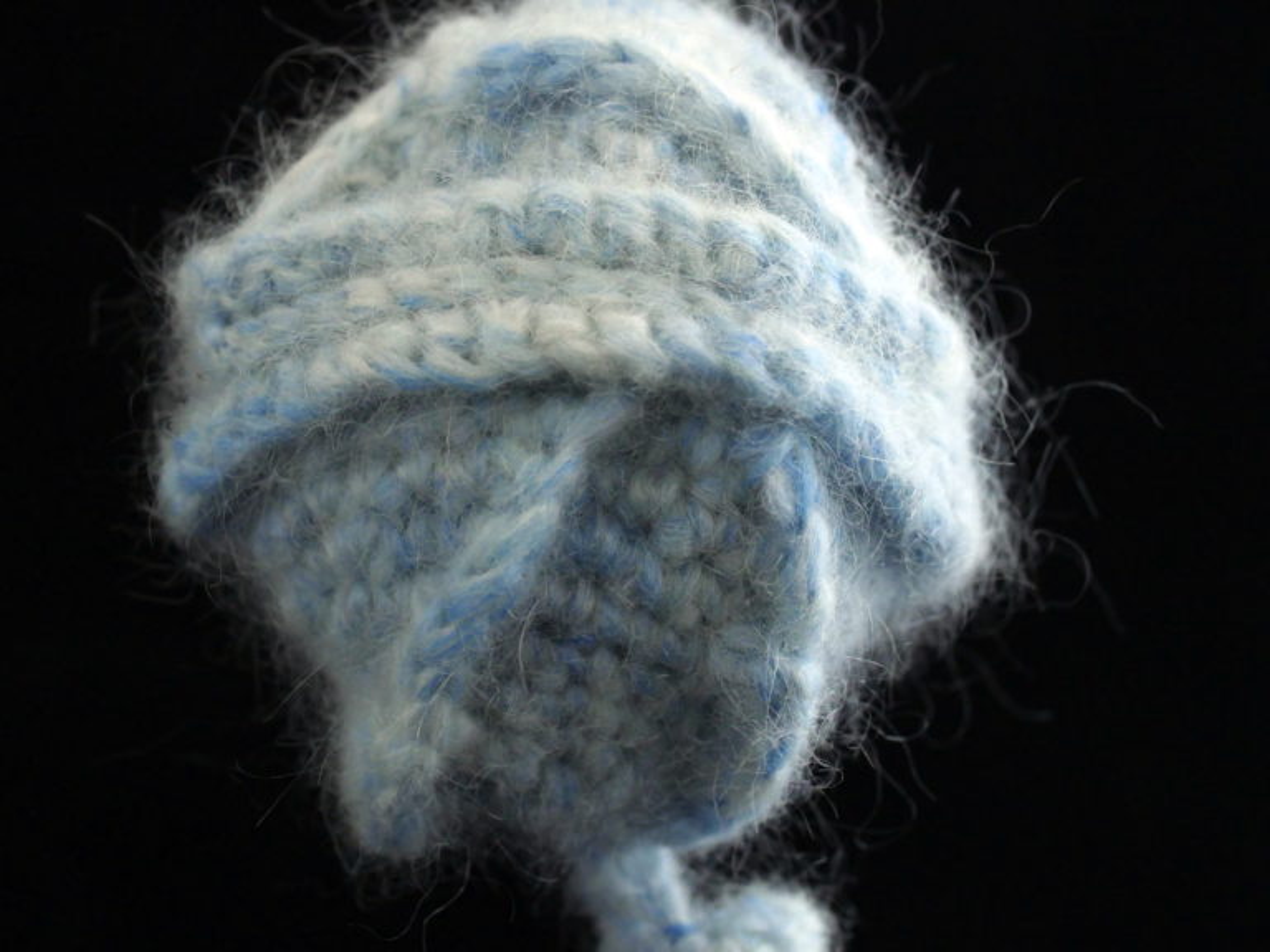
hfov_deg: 13.9
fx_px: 5210
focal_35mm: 142
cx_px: 635
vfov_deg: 10.4
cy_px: 476
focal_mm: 71
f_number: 4.5
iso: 1600
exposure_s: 1/160
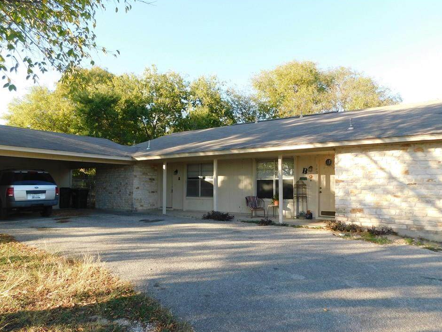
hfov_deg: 69.4
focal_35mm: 25
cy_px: 177
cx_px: 218
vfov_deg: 54.9
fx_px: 319
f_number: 3
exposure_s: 1/320
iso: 125
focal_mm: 4
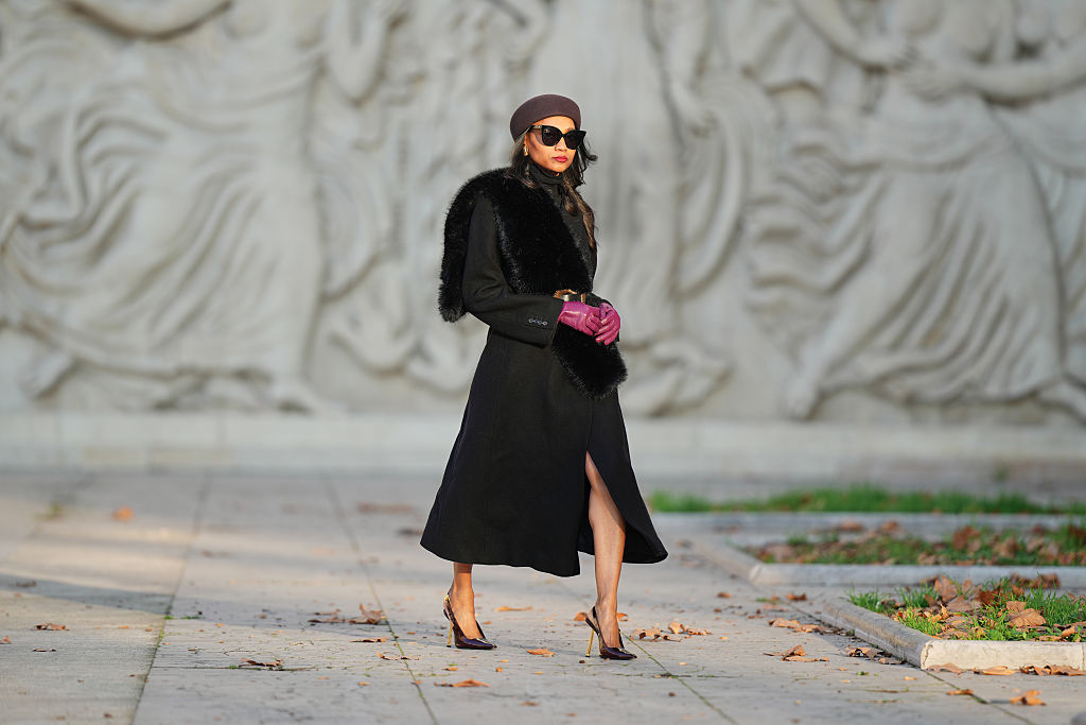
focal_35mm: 200
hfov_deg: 10.3
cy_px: 362
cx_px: 543
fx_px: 6034
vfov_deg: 6.9
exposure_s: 1/1000
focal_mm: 200
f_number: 2
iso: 125
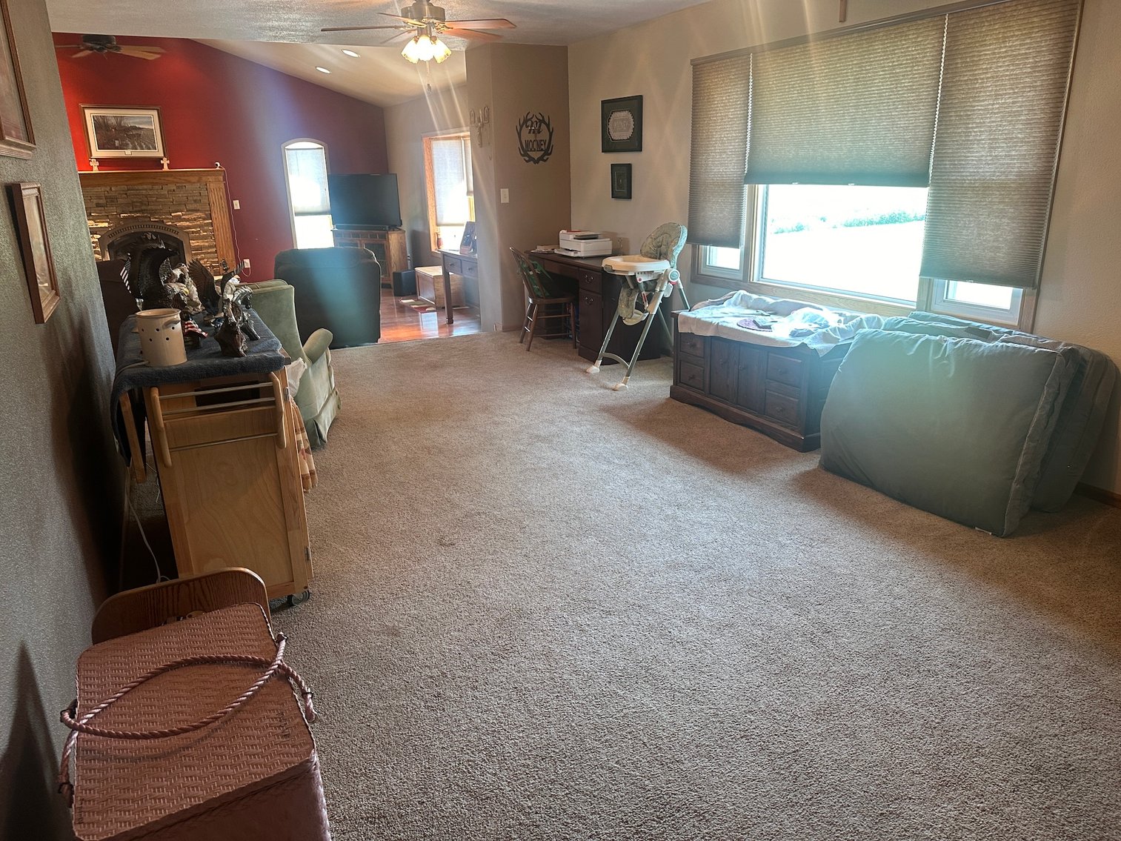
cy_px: 420
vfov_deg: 56.8
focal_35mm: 24
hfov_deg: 71.6
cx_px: 560
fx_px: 777
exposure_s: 1/60
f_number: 1.78
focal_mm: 6.86
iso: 160
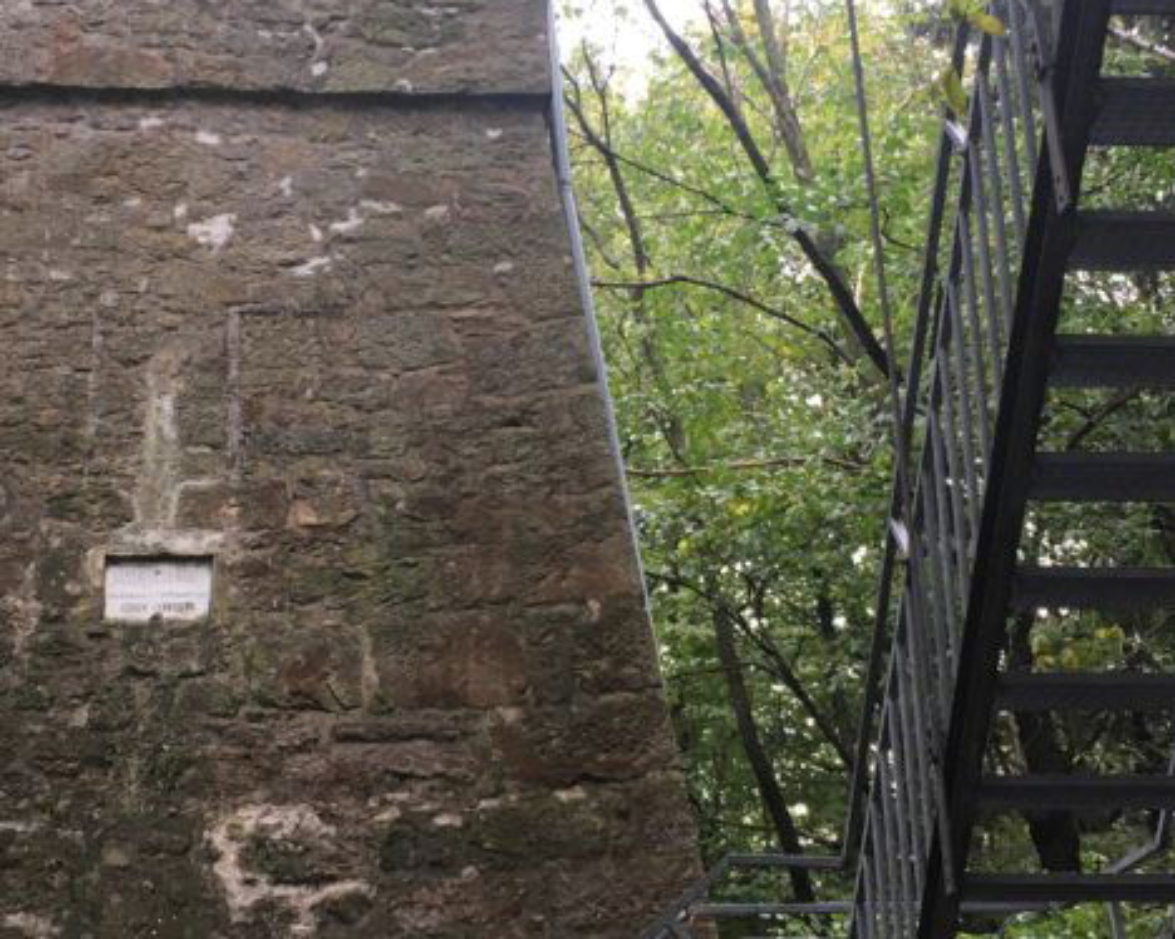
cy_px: 316
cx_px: 442
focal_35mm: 62
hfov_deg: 30.4
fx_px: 2155
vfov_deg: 24.5
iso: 32
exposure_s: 1/33
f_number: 2.2
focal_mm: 4.15
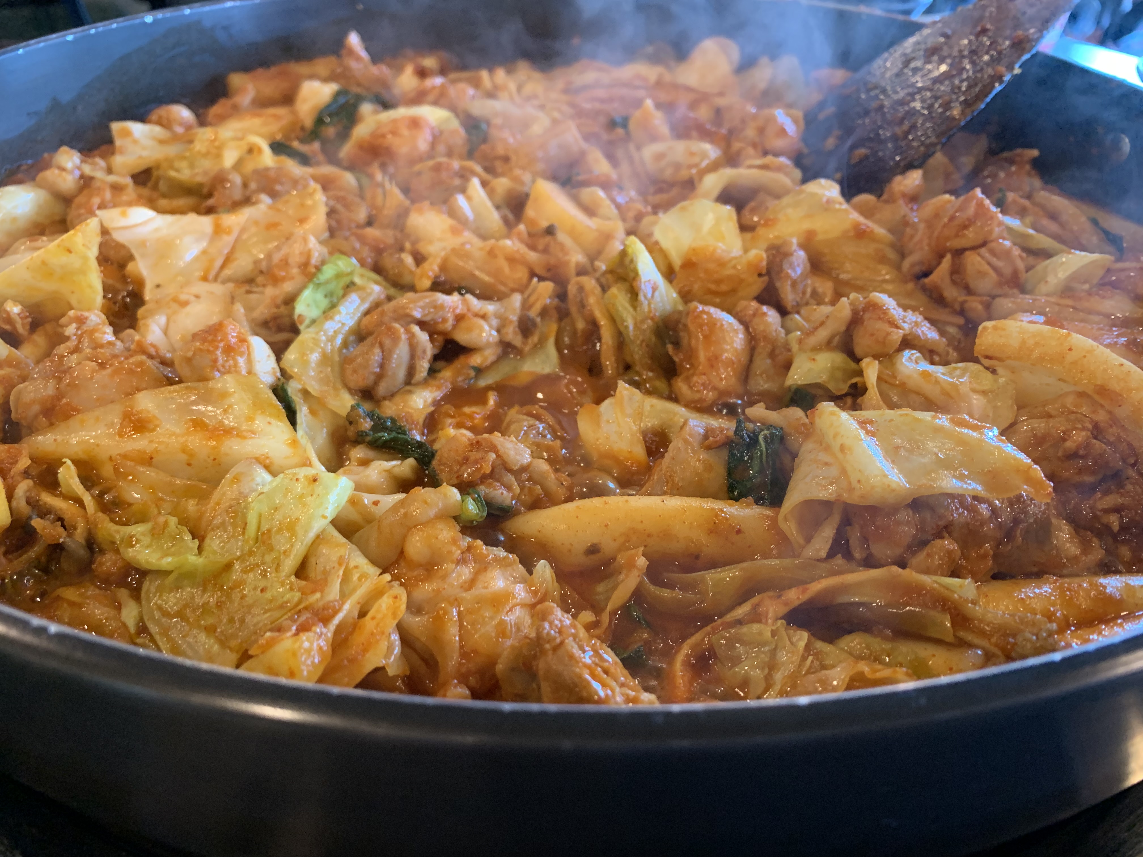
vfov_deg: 53.1
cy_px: 428
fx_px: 859
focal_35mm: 26
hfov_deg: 67.3
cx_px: 572
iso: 250
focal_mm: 4.25
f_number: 1.8
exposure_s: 1/60
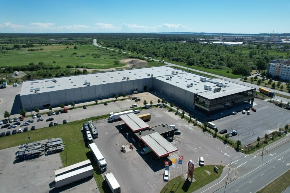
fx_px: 177
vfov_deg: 57.2
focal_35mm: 22
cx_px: 145
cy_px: 96
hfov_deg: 78.6
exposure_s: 1/2000
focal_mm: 8.38
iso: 100
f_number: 2.8
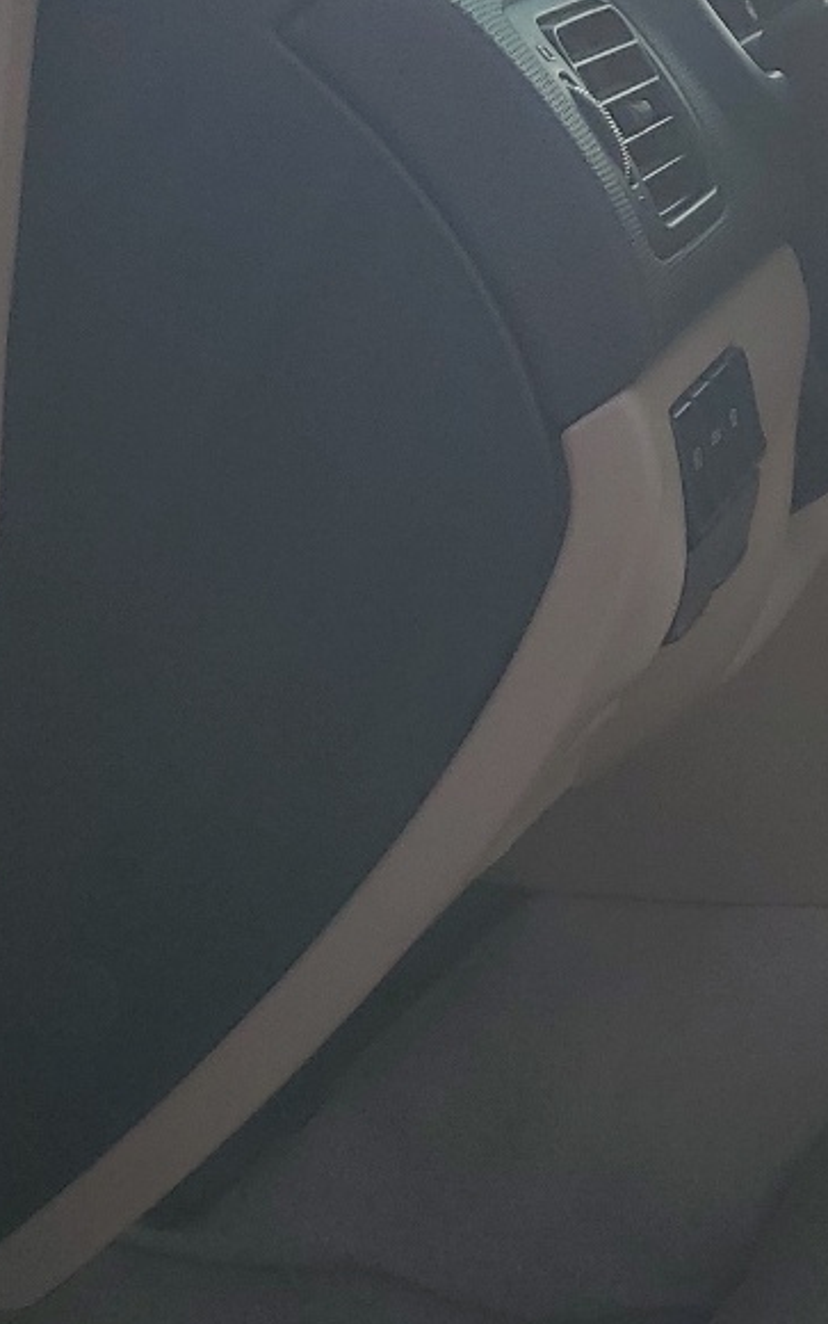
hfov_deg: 15.2
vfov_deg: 26.8
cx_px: 1430
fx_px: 2741
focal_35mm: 76
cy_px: 340
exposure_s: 1/2000
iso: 50
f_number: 1.5
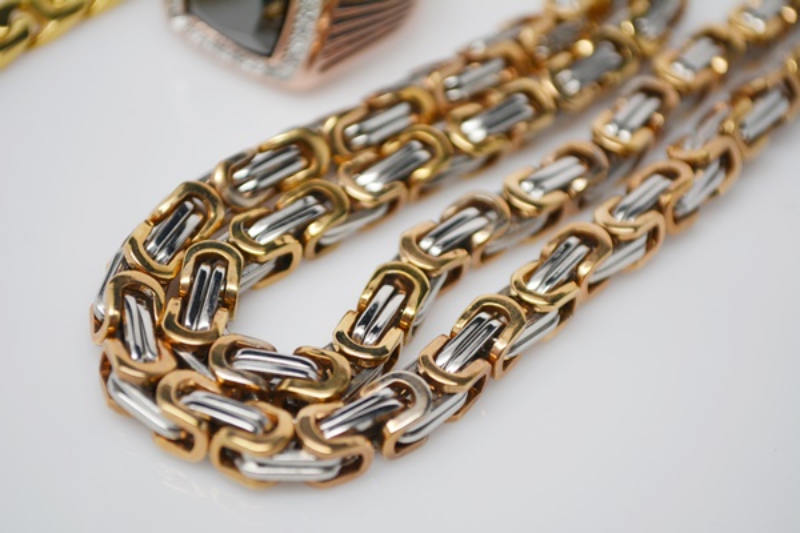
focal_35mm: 78
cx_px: 400
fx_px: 1733
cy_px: 266
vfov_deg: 17.5
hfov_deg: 26.0
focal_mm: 52
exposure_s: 1/60
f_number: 5.6
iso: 400
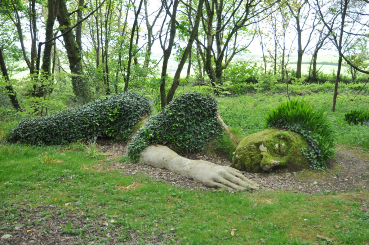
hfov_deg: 51.3
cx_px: 184
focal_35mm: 38
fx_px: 384
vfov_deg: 35.4
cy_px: 122
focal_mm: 25
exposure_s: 1/80
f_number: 4.5
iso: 200
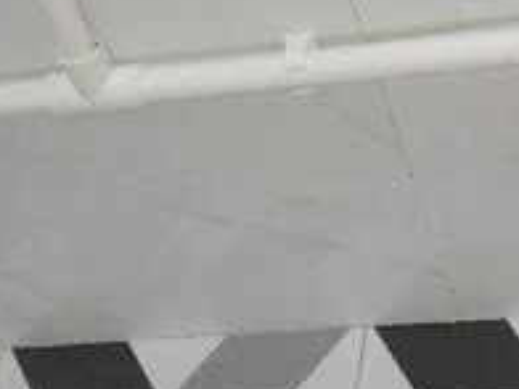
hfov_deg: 19.8
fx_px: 1469
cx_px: 434
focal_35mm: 98
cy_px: 625
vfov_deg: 13.9
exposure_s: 1/50
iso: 200
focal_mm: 3.94
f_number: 1.9
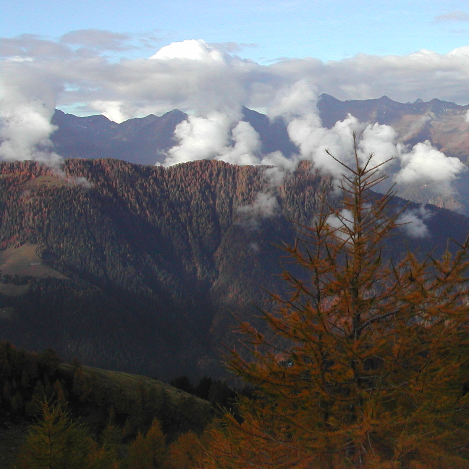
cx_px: 390
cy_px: 187
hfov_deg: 29.7
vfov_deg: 30.5
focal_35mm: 56
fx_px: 858
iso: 100
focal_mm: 8
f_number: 7.6
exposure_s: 1/168
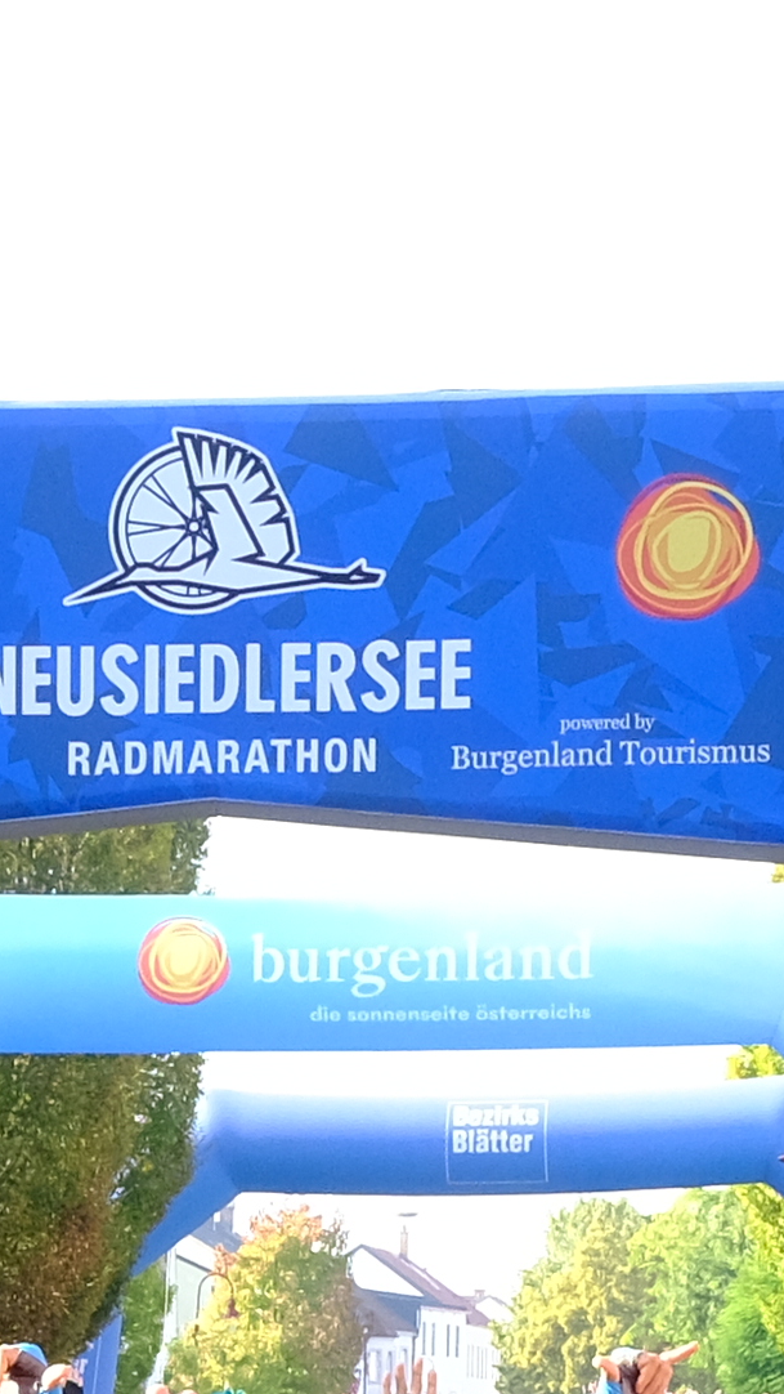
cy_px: 1974
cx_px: 67
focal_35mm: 145
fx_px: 5356
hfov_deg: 8.3
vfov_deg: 14.0
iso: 1250
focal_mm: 16
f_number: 8
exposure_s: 1/220
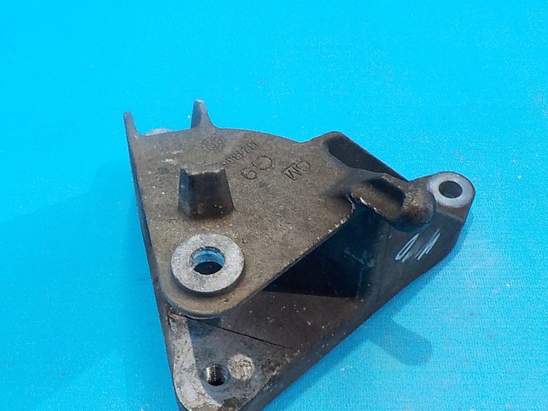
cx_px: 240
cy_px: 245
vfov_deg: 31.4
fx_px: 728
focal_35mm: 46
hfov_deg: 41.2
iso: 280
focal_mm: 4.1
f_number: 3.3
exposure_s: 1/30
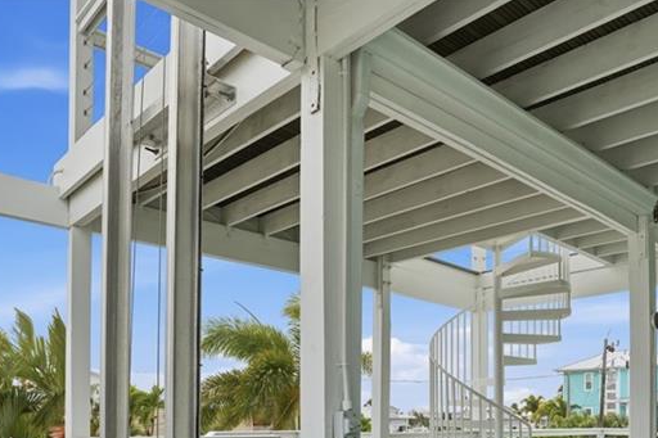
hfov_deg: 58.7
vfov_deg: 37.1
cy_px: 432
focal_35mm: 32
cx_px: 332
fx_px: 585
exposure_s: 1/1250
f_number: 9
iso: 400
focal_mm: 16
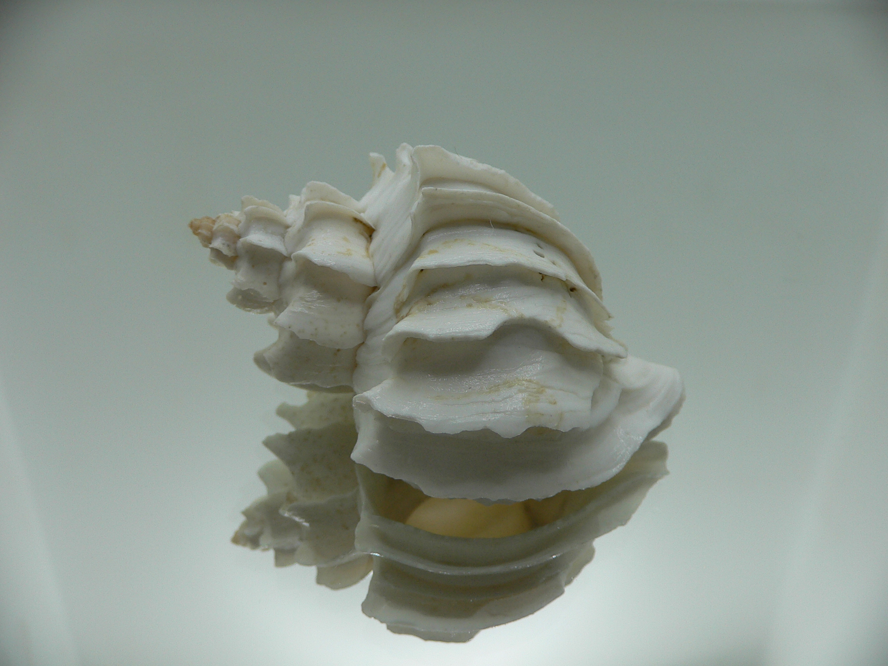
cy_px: 333
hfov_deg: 52.6
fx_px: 898
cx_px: 444
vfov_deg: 40.7
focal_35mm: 35
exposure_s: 1/100
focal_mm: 4.6
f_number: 2.8
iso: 80
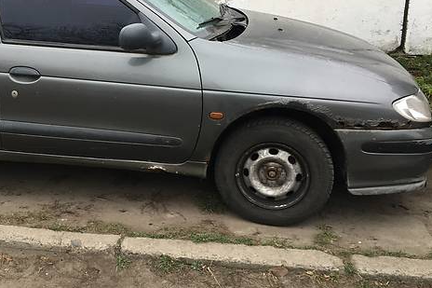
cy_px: 108
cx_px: 87
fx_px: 624
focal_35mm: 52
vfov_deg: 25.9
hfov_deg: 36.9
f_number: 2.2
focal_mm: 4.2
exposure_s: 1/100
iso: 25
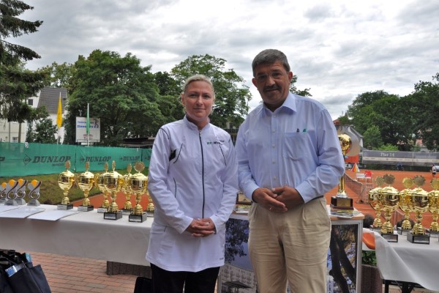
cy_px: 146
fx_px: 384
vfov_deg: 41.7
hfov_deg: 59.5
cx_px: 220
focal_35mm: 32
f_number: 9
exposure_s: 1/320
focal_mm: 21
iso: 200
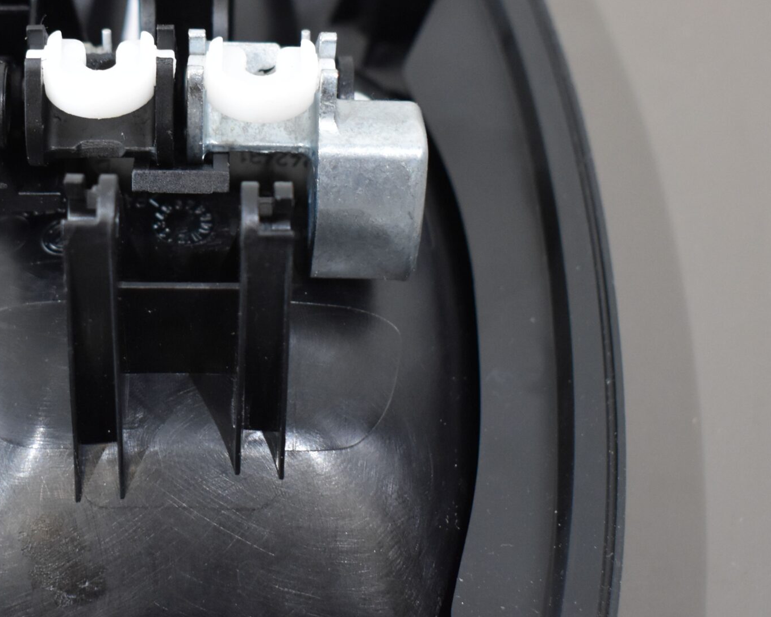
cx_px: 194
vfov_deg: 18.0
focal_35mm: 85
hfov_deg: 22.3
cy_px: 192
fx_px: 1939
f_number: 4.5
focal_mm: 32
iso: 1250
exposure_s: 1/125
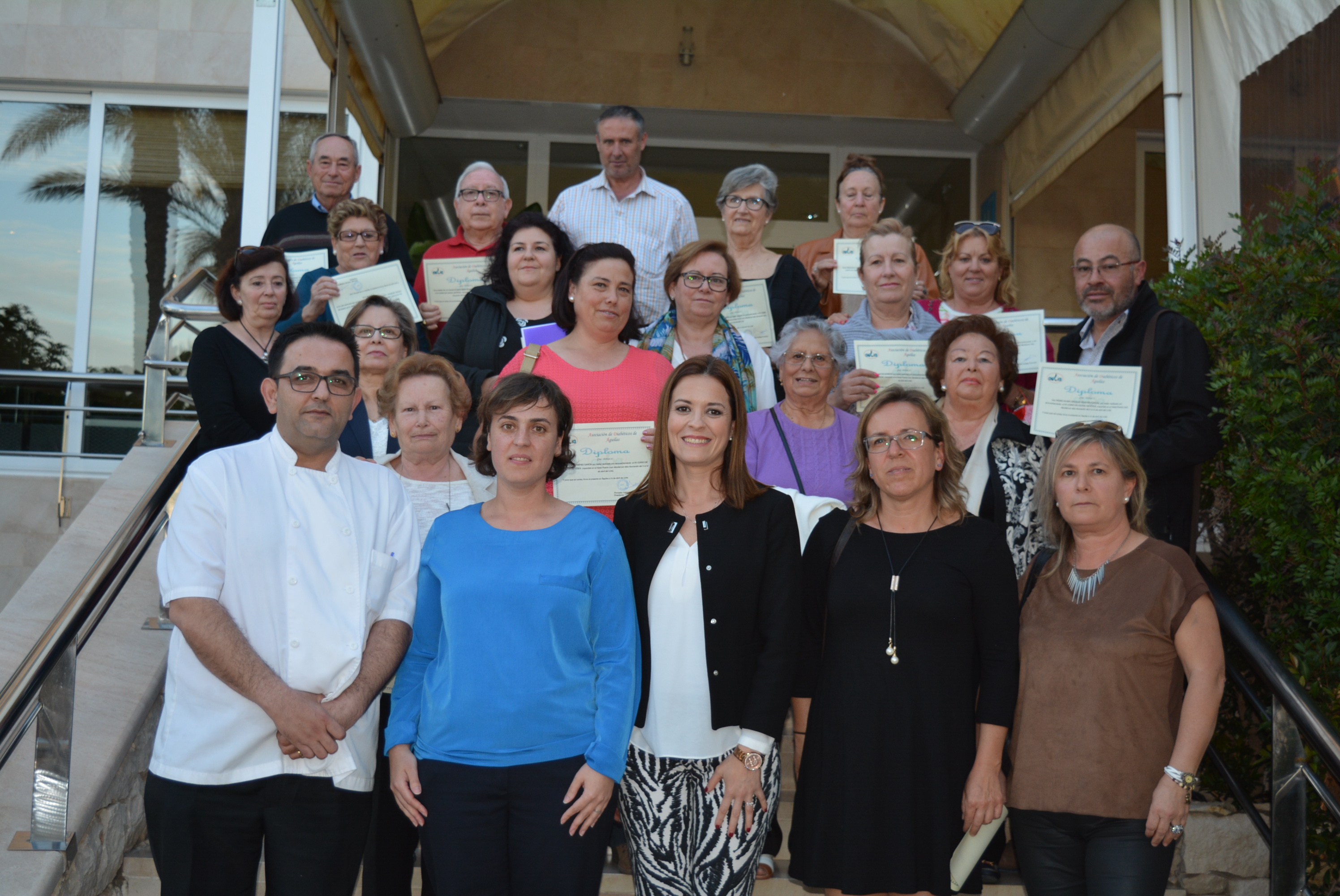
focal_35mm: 46
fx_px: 1732
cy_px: 448
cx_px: 670
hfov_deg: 42.3
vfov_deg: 29.0
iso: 360
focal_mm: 31
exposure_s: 1/125
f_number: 4.2
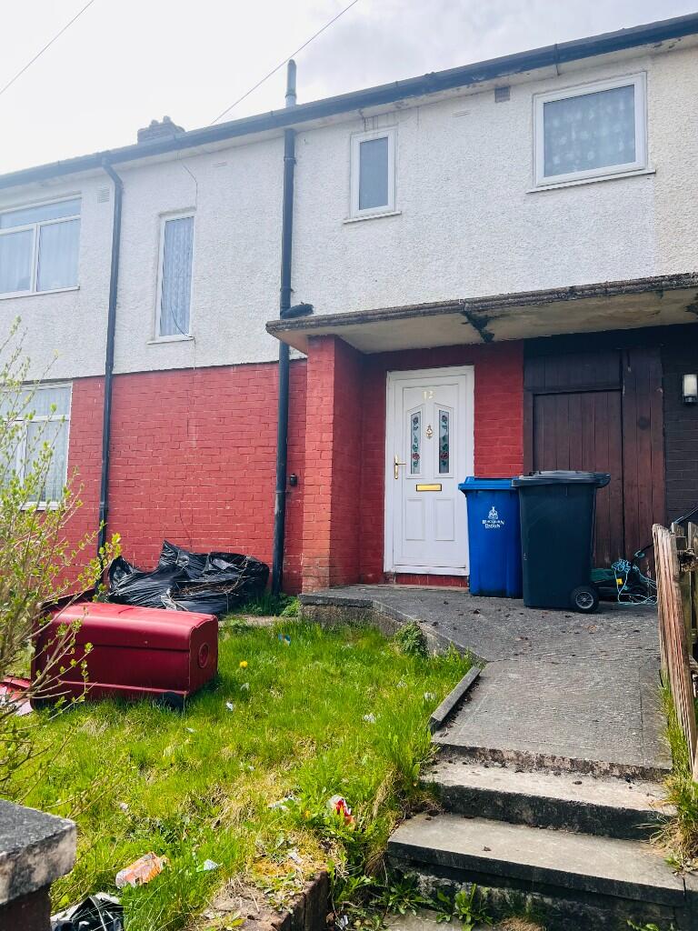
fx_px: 699
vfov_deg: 67.3
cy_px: 466
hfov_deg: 53.1
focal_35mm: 26
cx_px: 349
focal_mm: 5.7
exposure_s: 1/1751
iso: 50
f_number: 1.5
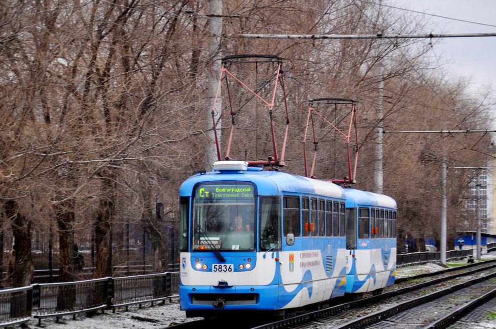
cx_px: 277
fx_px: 1748
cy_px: 192
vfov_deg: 10.8
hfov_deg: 16.1
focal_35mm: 127
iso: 560
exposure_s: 1/125
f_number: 5.3
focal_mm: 70
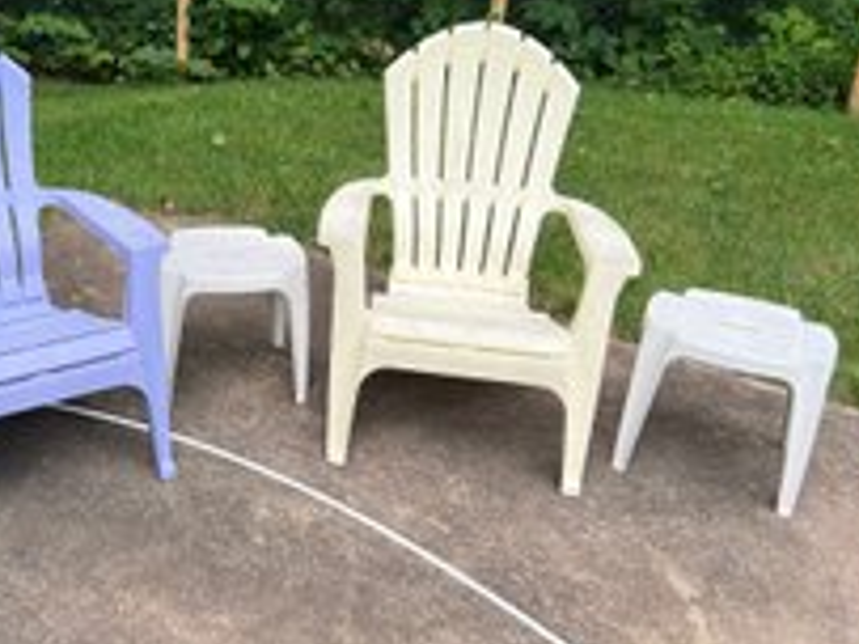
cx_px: 226
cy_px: 278
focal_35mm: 44
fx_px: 1091
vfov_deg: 32.8
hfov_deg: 41.8
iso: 50
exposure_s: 1/202
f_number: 1.5
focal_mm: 5.7
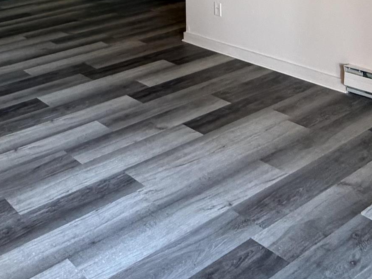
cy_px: -71
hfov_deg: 37.6
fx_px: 526
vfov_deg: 25.9
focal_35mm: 49
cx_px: 78
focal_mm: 2.22
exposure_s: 1/69
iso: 320
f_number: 2.2
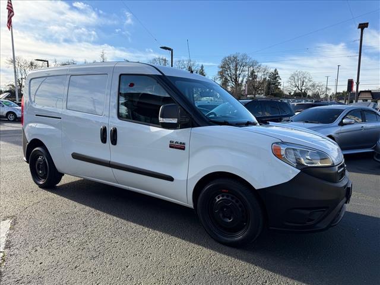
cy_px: 142
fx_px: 263
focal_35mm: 24
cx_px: 190
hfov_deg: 71.6
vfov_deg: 56.8
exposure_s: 1/2299
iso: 80
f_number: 1.78
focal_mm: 6.76
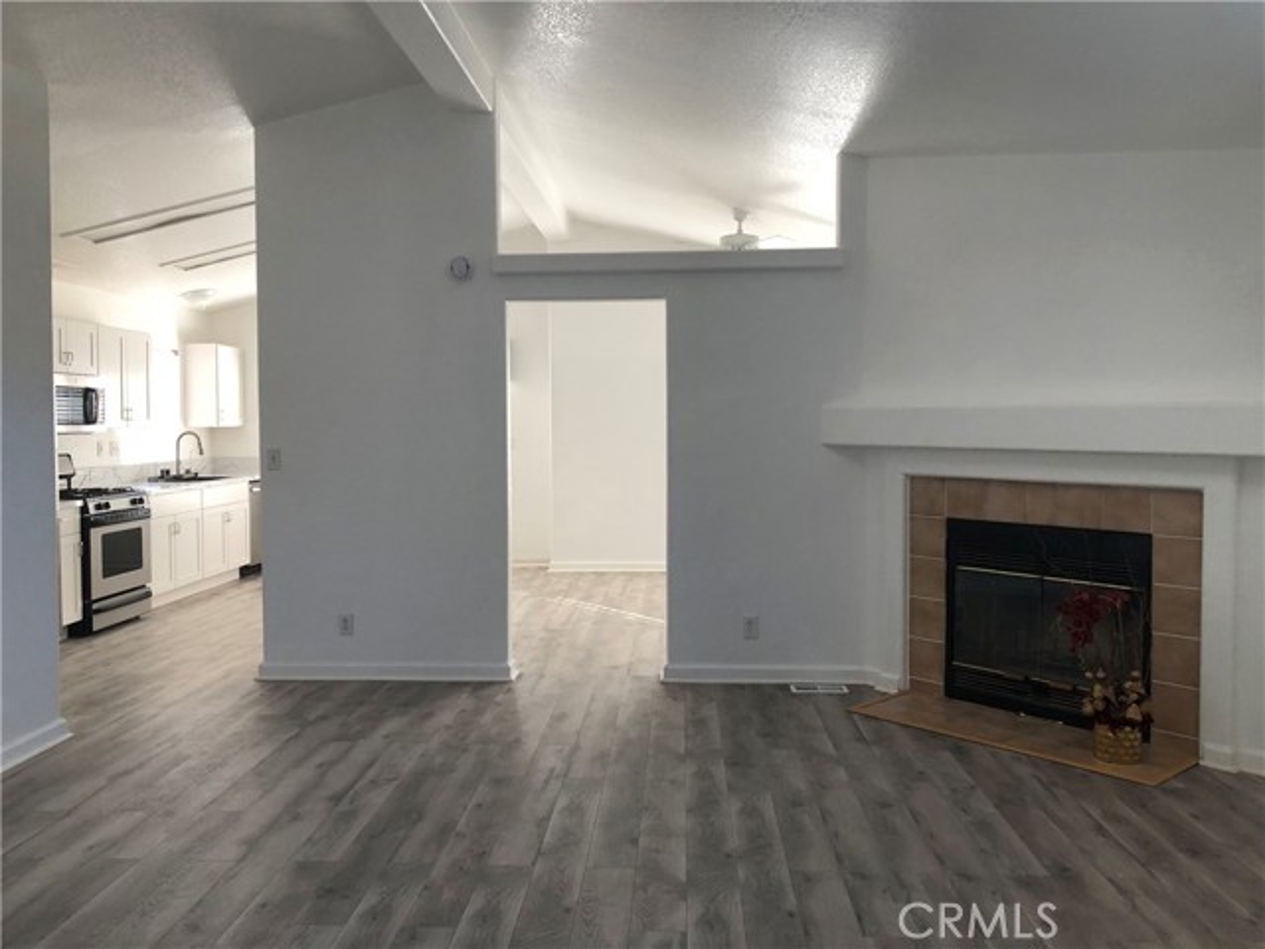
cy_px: 474
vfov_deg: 49.7
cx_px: 632
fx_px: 1023
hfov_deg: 63.4
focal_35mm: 28
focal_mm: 3.99
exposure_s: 1/30
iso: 32
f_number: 1.8
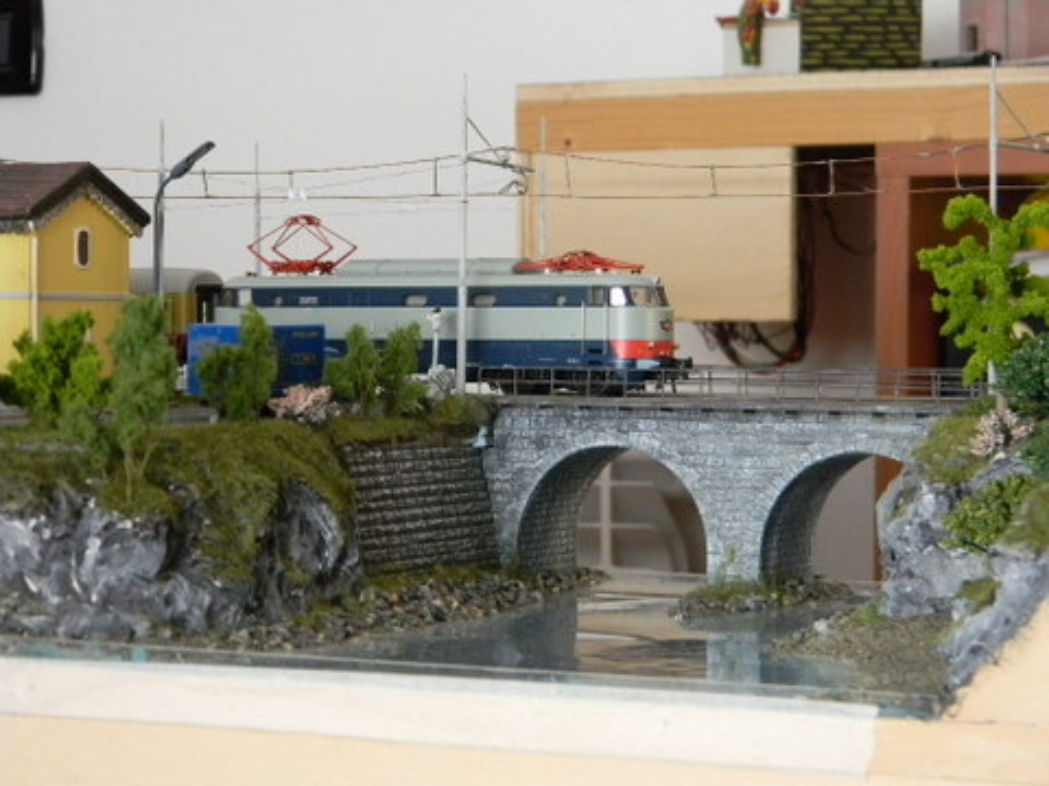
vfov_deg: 14.1
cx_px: 524
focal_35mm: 105
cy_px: 393
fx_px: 3182
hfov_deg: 18.7
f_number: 4.7
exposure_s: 1/20.7
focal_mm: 19
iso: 400
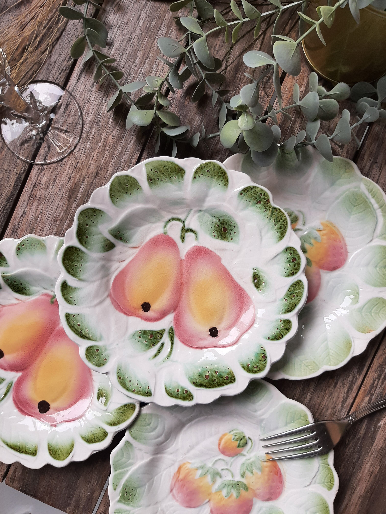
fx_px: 387
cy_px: 257
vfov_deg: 67.3
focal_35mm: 26
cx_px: 193
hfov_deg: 53.1
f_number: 1.7
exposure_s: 1/274
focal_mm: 3.93
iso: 40
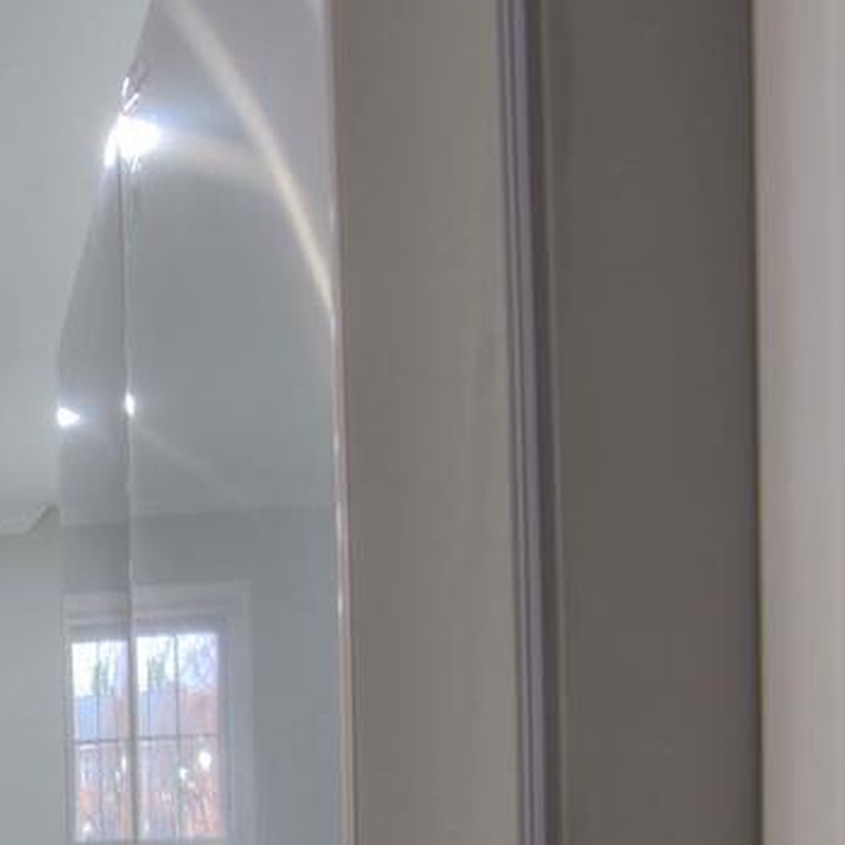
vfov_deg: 34.9
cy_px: 908
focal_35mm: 42
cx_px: -654
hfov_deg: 22.8
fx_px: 1160
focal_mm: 12
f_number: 9
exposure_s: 1/5
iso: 100
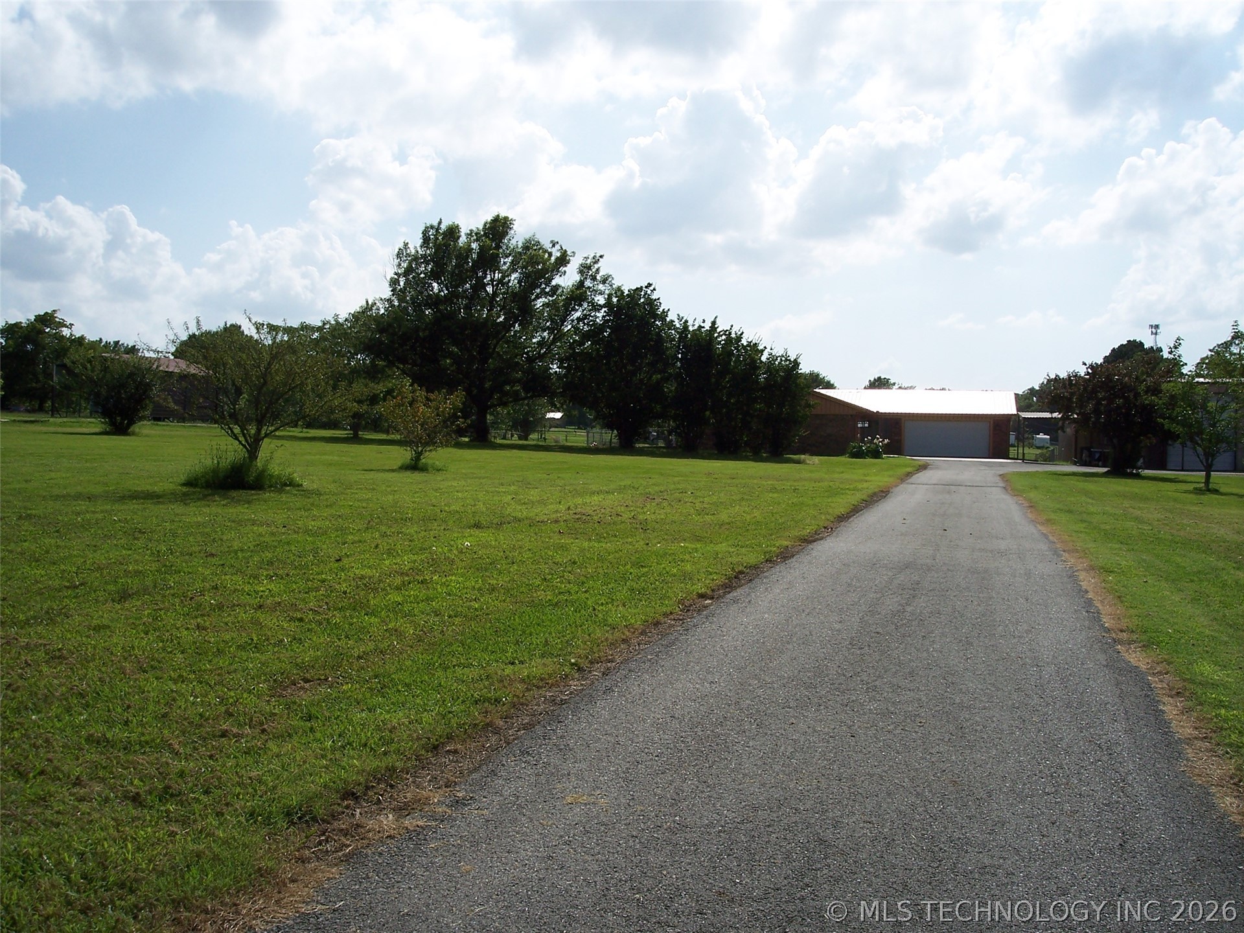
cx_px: 622
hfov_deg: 47.9
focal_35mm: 39
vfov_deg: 36.8
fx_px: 1402
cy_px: 466
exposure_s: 1/750
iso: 100
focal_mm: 8
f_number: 5.6
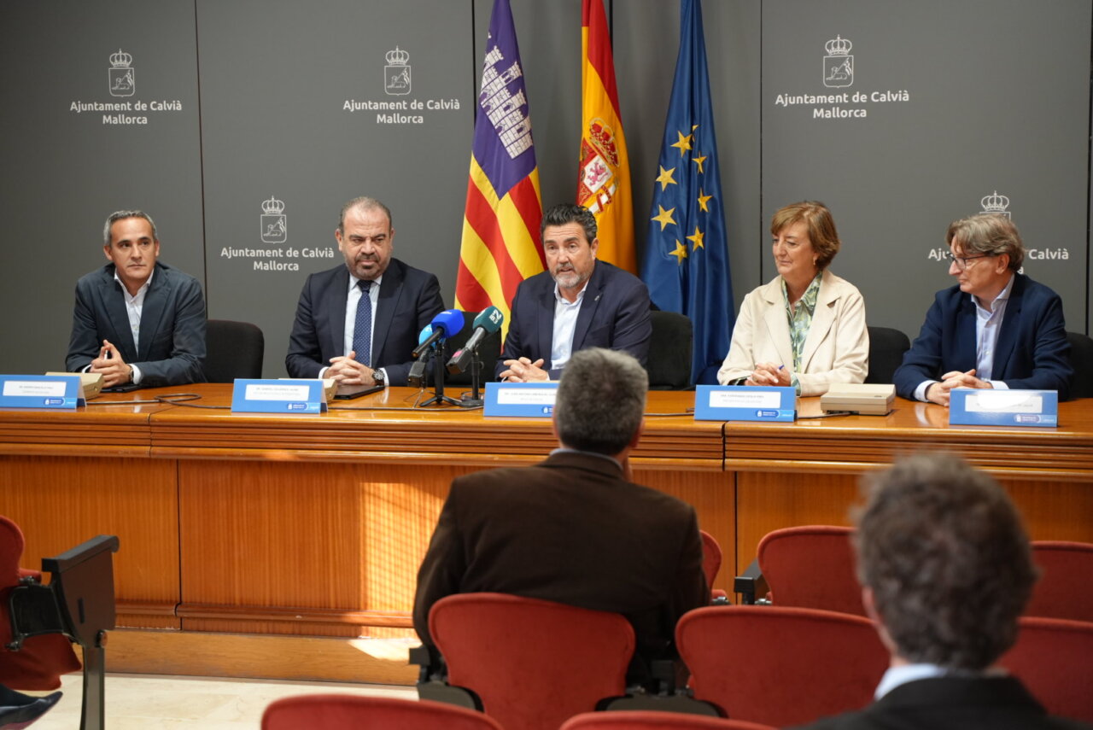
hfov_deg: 27.0
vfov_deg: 18.2
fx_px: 2278
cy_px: 365
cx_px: 546
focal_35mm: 75
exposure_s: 1/160
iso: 2000
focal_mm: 75
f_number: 4
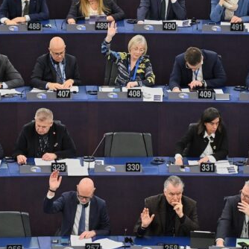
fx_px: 2979
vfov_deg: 4.8
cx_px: 127
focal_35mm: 366
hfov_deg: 4.8
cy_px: 136
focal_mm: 200
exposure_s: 1/250
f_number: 3.2
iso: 1600
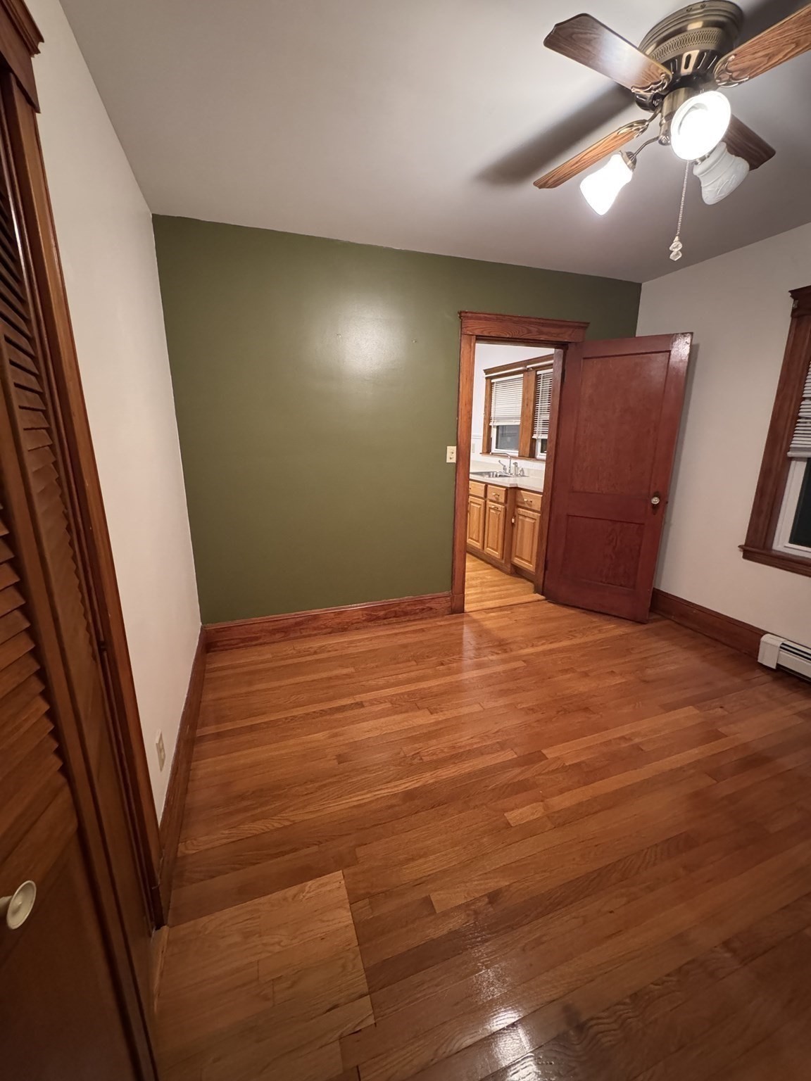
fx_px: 437
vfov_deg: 102.1
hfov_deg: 85.7
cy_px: 540
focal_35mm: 14
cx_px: 406
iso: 1250
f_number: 2.2
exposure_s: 1/40
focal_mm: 2.22
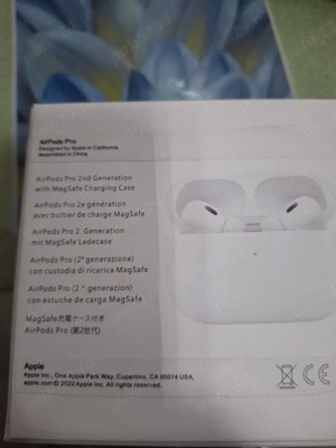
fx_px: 298
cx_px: 168
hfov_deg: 58.9
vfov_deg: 73.9
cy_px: 224
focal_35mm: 23
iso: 250
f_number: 1.8
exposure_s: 1/50
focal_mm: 5.54
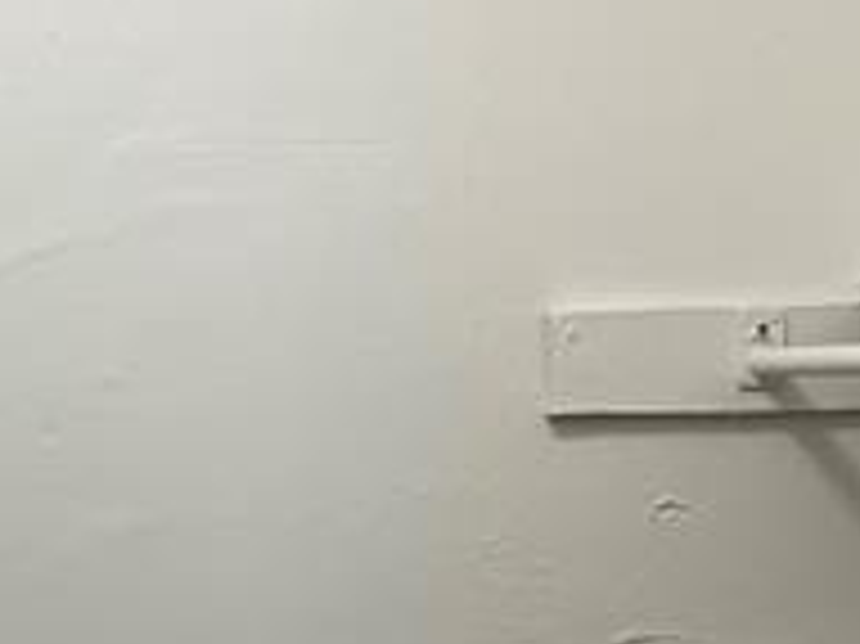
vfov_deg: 16.4
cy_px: 716
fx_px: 2160
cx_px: -77
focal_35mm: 87
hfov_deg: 21.4
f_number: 1.6
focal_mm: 5.1
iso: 125
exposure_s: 1/120
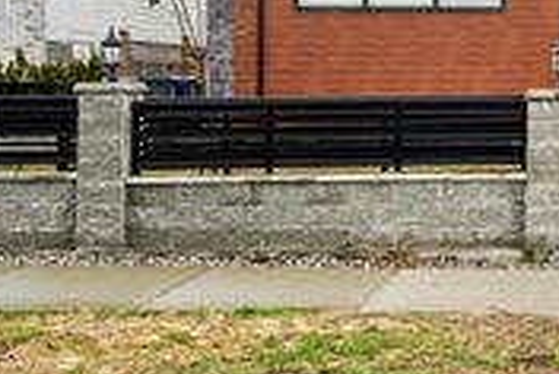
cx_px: 670
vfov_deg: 19.9
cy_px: 84
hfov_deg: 26.4
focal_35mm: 68
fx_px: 1058
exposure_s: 1/100
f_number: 6.3
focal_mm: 24
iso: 400
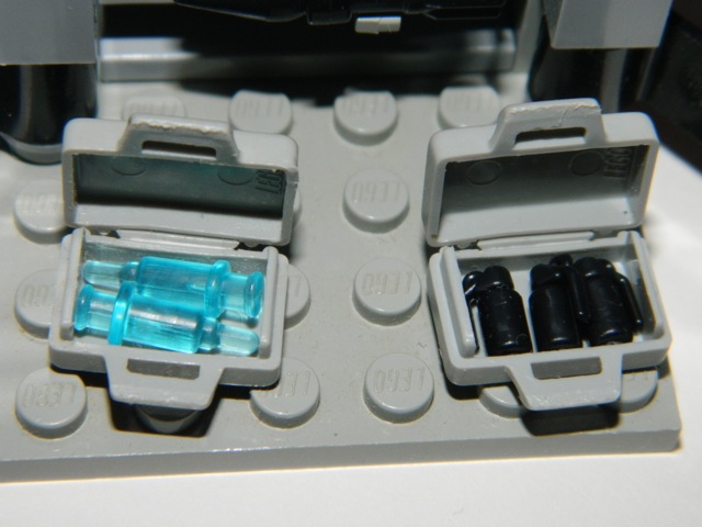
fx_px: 2089
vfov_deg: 14.4
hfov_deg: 19.1
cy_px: 264
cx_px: 351
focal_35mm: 103
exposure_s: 1/60
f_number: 12.6
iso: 200
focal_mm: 18.6
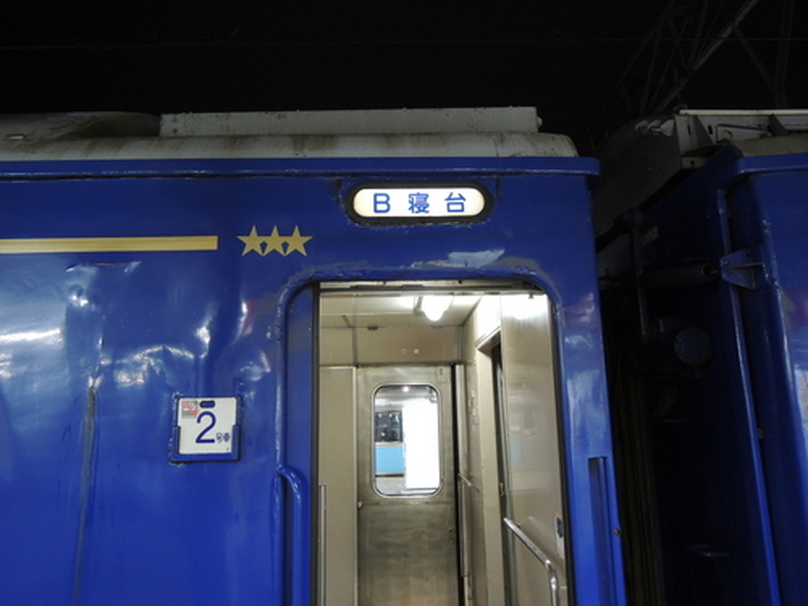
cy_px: 303
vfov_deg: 56.8
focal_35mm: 24
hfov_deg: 71.6
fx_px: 560
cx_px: 404
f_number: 2.8
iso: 400
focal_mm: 4.3
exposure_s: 1/13
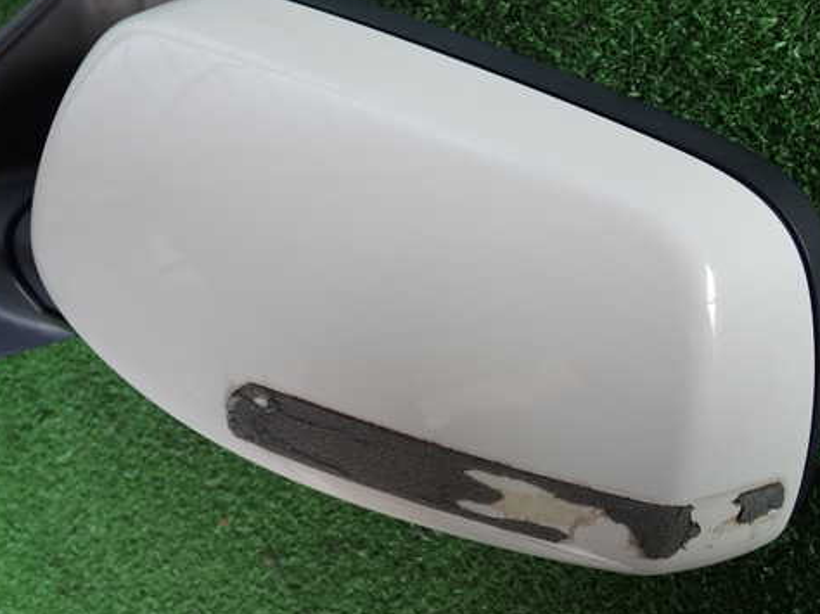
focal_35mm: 38
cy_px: 320
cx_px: 415
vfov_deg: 37.7
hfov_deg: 49.0
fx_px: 900
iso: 160
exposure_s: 1/60
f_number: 2.3
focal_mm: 5.4
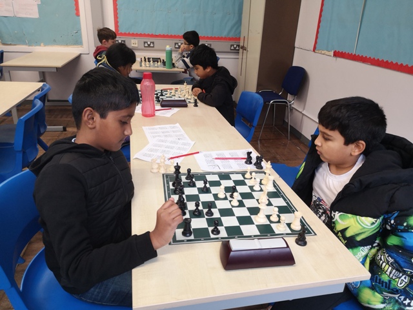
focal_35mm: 27
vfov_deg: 51.4
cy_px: 155
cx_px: 206
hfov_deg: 65.3
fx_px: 322
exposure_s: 1/100
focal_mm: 3.95
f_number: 1.8
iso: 125
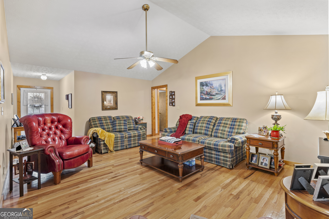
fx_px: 155
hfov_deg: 93.3
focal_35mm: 17
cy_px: 110
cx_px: 164
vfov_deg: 70.4
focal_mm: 17
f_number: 7.1
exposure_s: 6
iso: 200
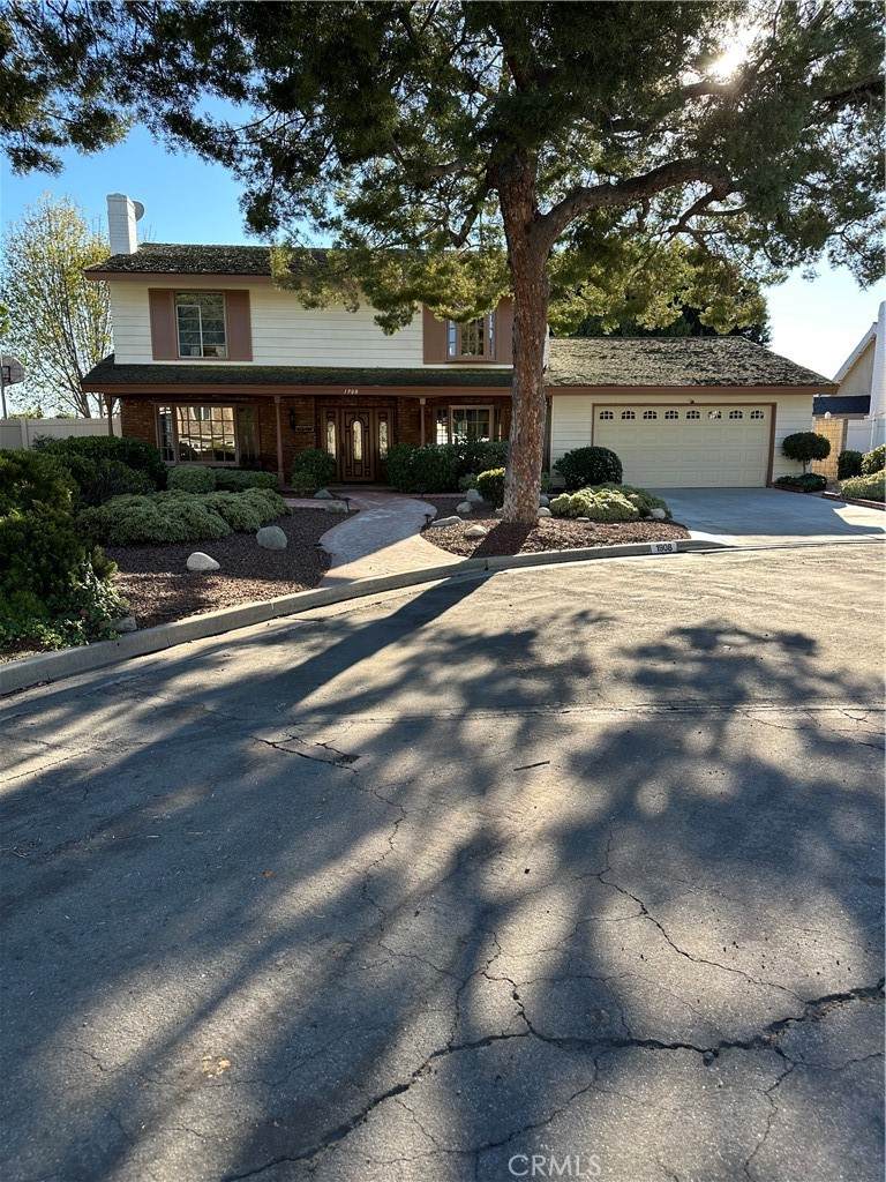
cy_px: 591
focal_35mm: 24
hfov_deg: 56.8
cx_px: 443
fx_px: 819
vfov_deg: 71.6
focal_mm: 6.86
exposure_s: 1/762
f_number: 1.78
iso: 80
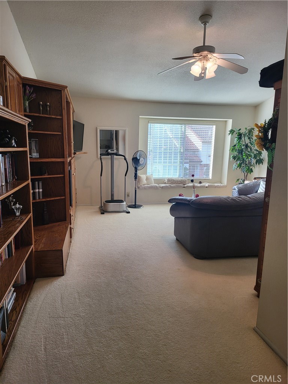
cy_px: 192
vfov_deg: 71.6
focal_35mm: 24
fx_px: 266
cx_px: 144
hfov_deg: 56.8
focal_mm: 5
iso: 125
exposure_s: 1/120
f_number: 1.8
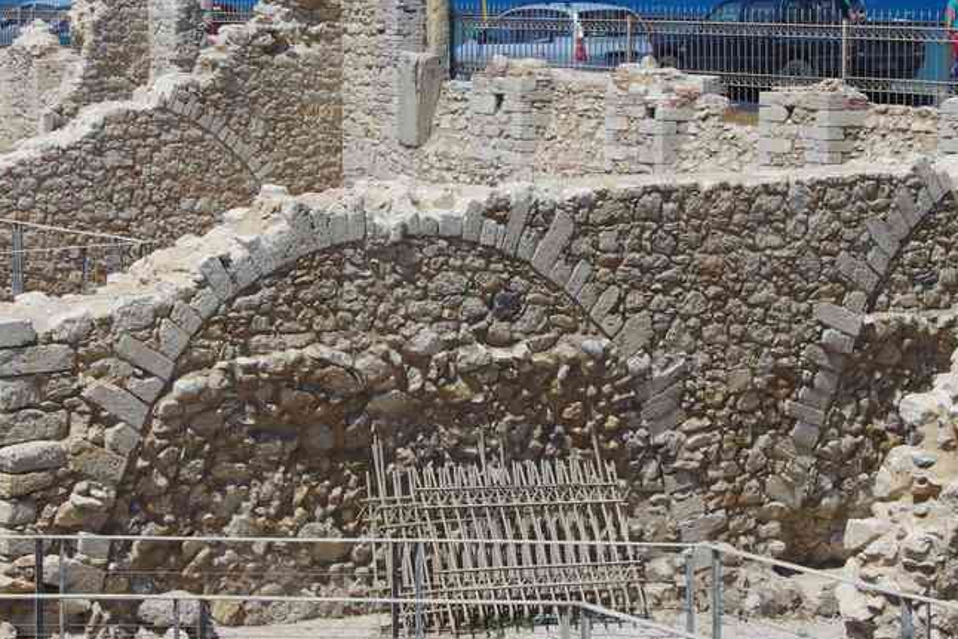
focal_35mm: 99
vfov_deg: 13.8
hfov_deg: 20.6
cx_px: 444
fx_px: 2635
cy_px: 182
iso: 200
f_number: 11
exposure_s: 1/125
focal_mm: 42.5
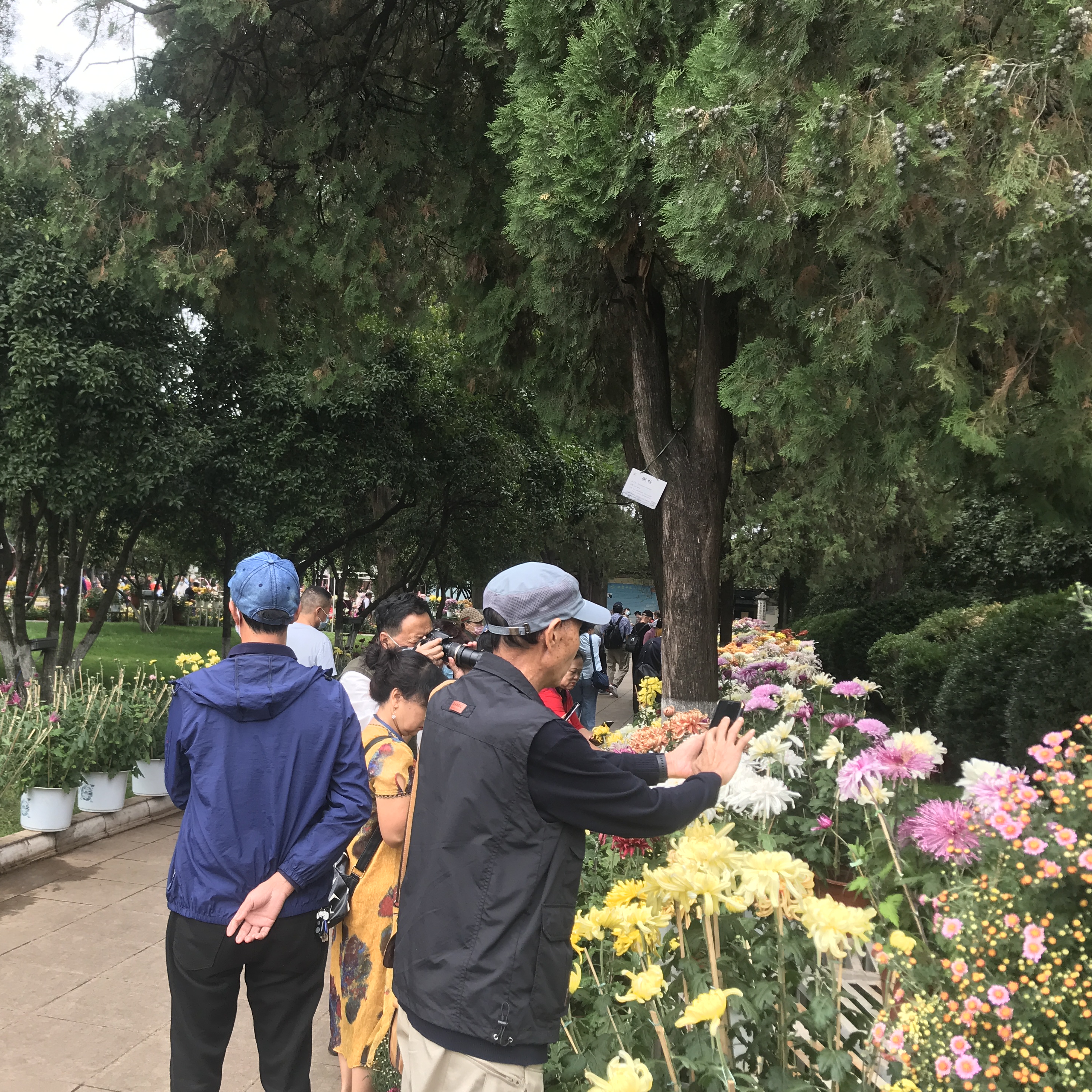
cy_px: 559
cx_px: 379
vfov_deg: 48.4
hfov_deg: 47.8
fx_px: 1213
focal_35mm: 34
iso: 20
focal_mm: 3.99
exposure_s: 1/252
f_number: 1.8
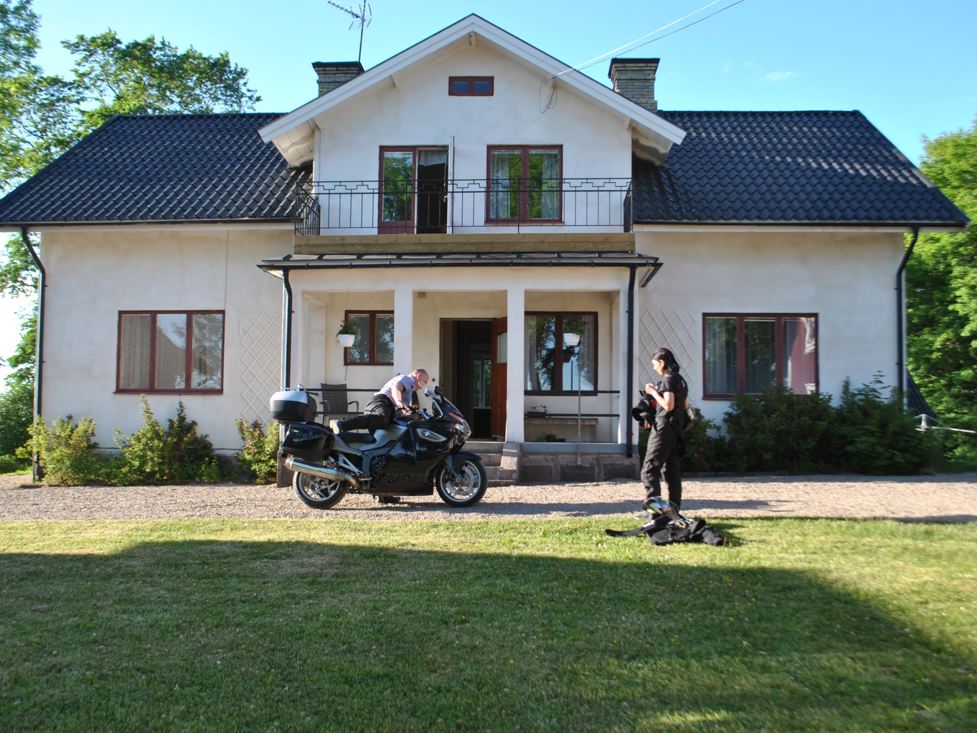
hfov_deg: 55.3
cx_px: 463
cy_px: 371
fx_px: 931
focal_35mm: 33
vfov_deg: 42.9
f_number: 6.3
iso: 100
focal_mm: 20
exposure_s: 1/160
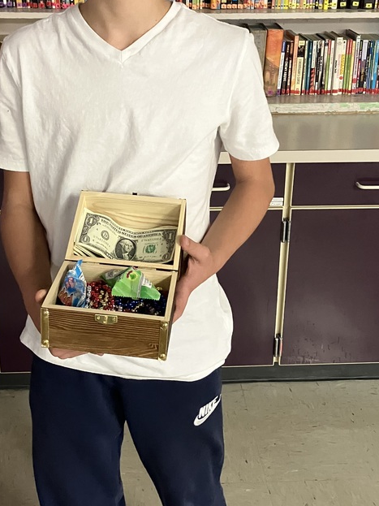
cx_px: 149
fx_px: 672
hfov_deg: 31.4
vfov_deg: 40.8
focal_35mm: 46
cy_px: 175
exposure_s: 1/30
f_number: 1.8
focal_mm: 3.99
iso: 640
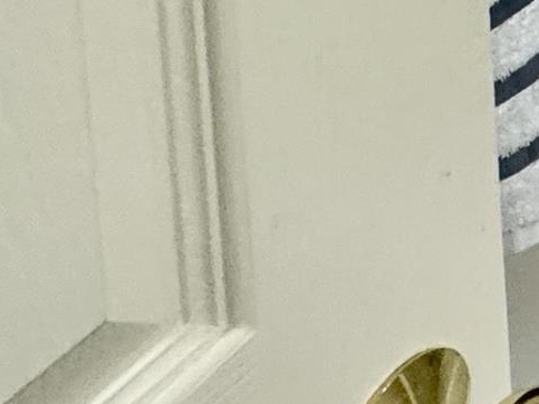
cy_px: -686
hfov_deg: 13.2
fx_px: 1385
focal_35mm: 89
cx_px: 1431
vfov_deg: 11.8
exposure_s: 1/60
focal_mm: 2.22
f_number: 2.2
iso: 200
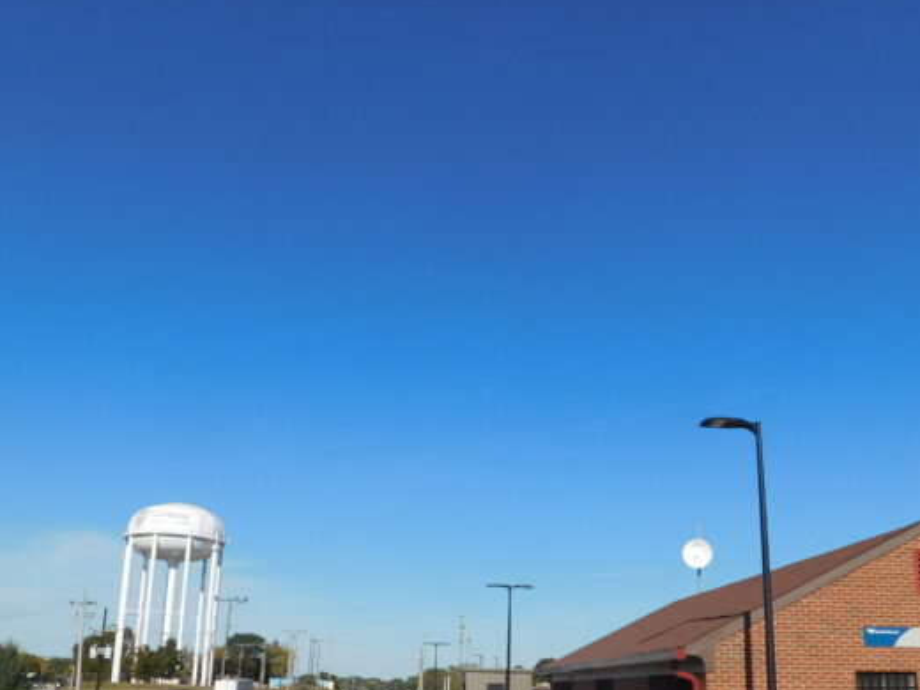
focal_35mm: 34
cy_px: 488
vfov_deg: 41.0
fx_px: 904
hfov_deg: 53.9
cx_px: 508
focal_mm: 4
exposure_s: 1/800
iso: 125
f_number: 6
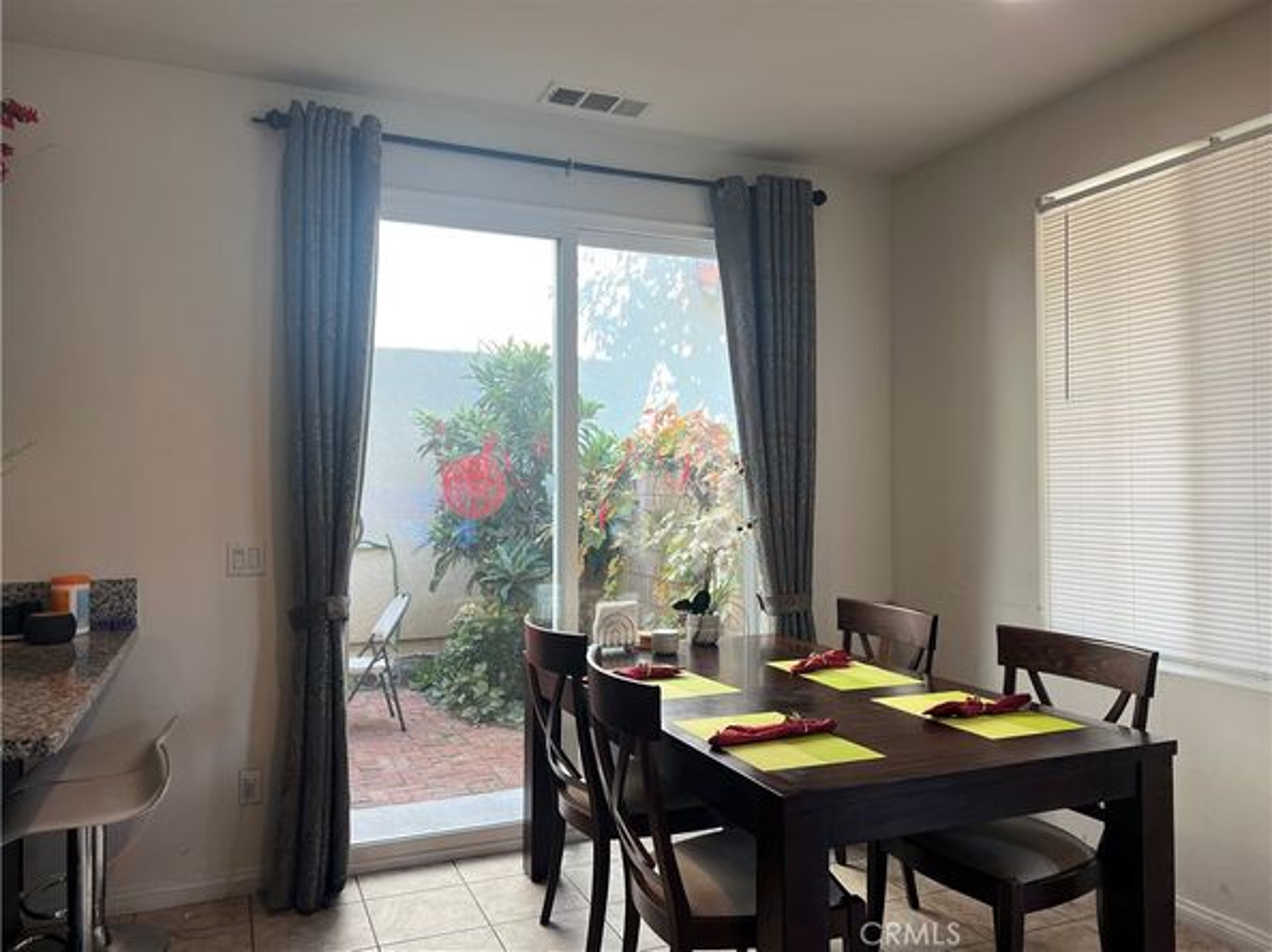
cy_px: 476
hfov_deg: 67.3
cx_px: 636
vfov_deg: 53.0
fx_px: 955
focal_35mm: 26
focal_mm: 5.7
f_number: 1.5
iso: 50
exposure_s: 1/120
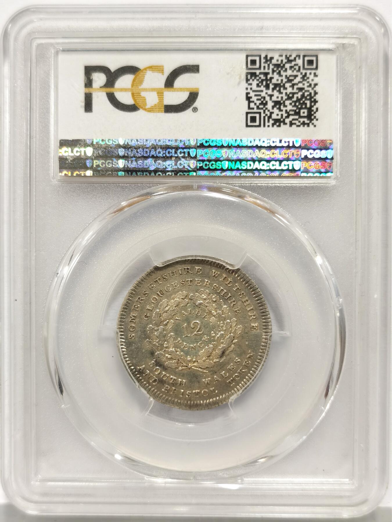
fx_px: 815
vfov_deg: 35.5
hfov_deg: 27.0
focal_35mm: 54
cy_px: 261
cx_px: 196
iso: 125
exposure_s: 1/100
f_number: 16
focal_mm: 5.56
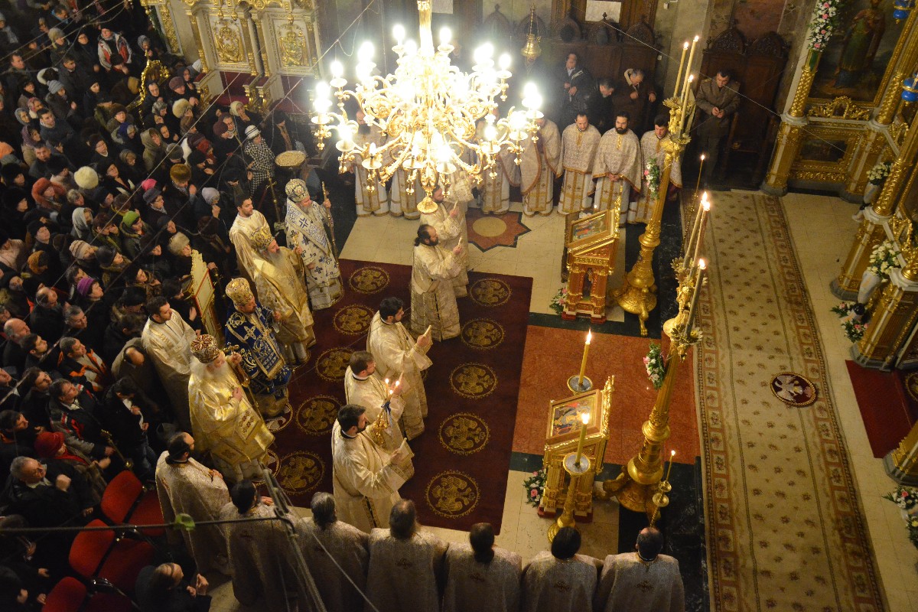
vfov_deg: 47.9
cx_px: 459
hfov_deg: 67.4
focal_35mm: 27
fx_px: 688
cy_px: 306
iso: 3200
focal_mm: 18
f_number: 3.5
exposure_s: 1/25
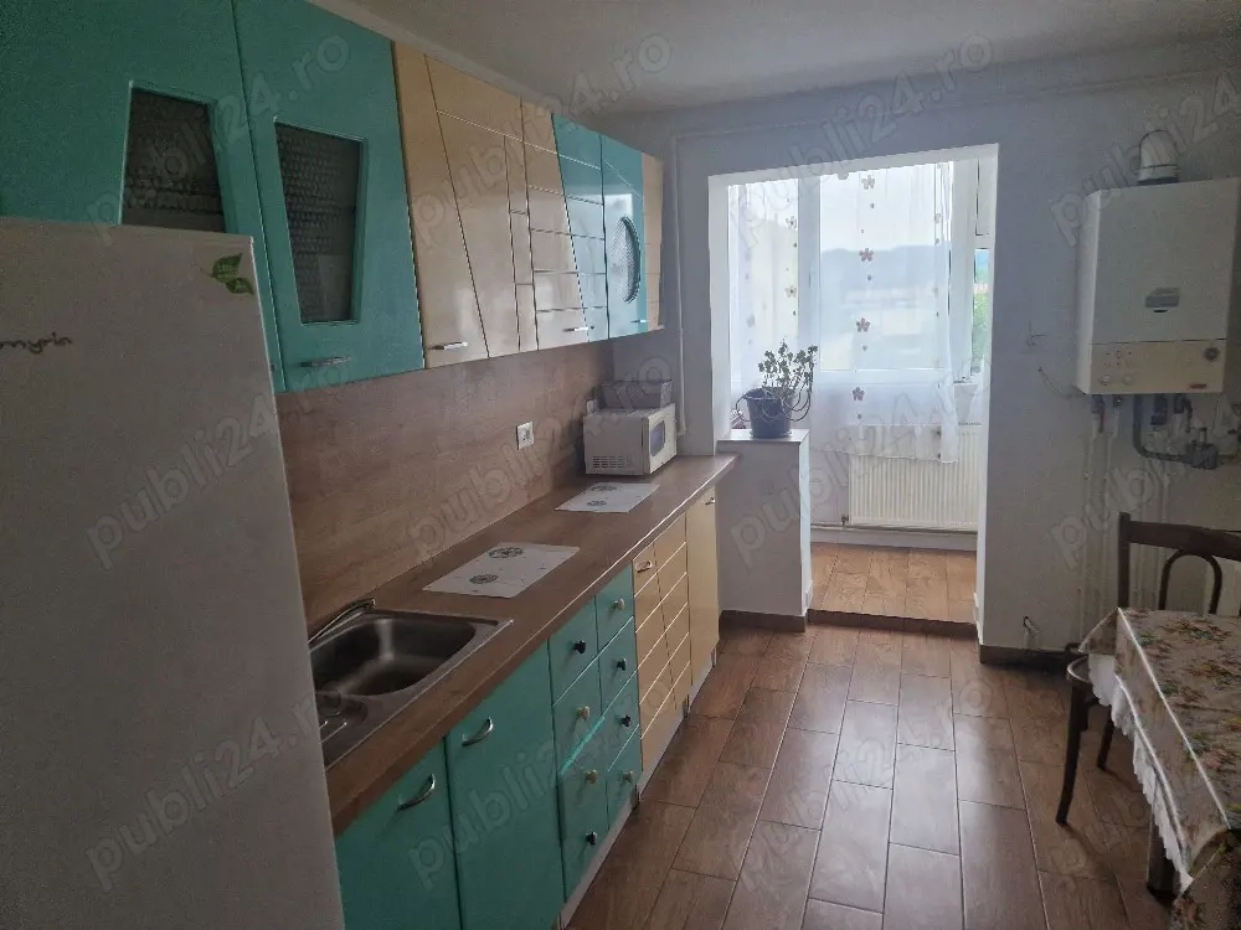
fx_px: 825
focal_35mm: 23
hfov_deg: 73.9
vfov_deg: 58.9
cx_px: 620
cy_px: 465
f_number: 1.8
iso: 250
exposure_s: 1/100
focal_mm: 5.4
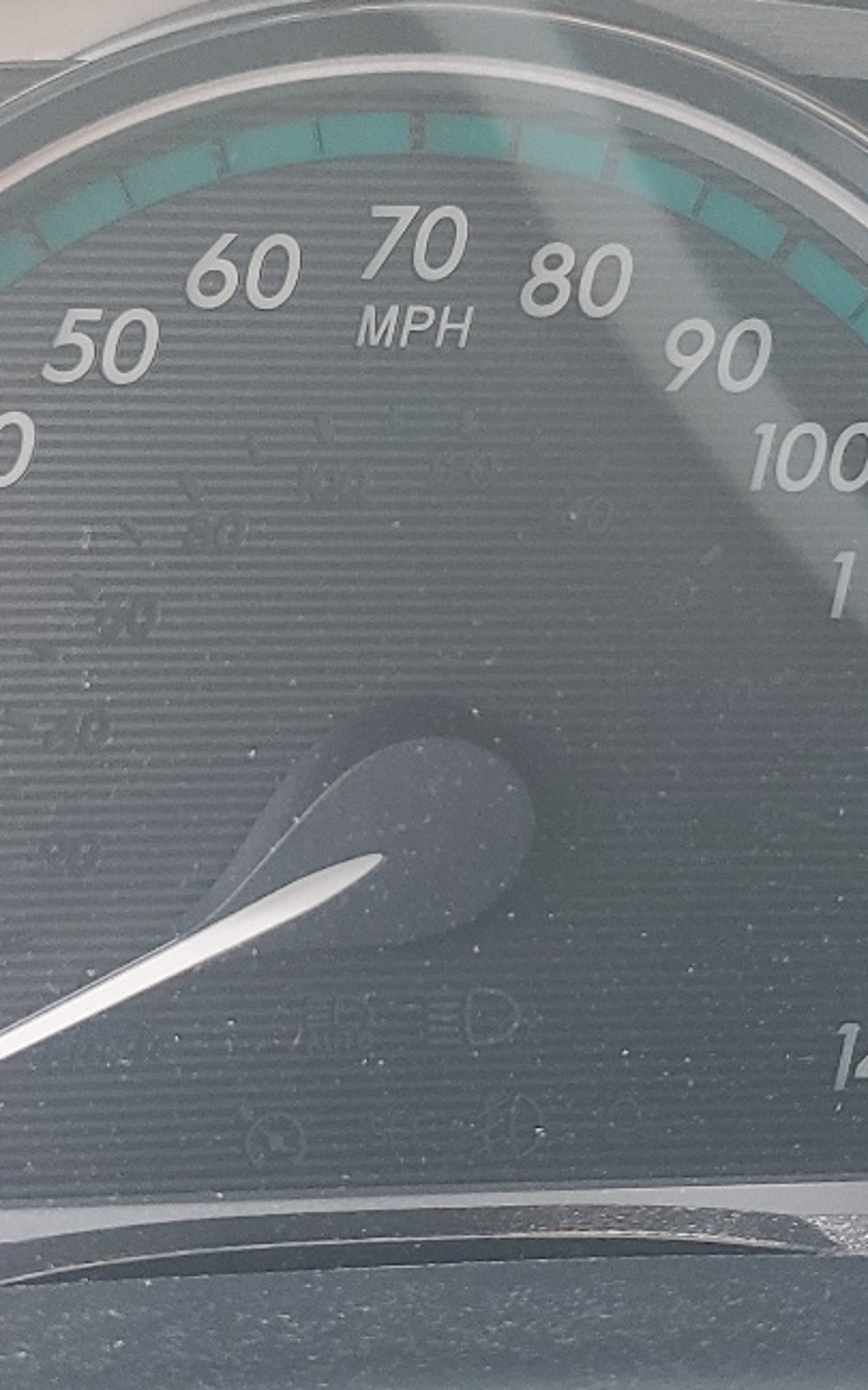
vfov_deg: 30.1
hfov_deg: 19.1
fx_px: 2574
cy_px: 560
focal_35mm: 68
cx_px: 386
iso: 98
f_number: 1.5
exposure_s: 1/120
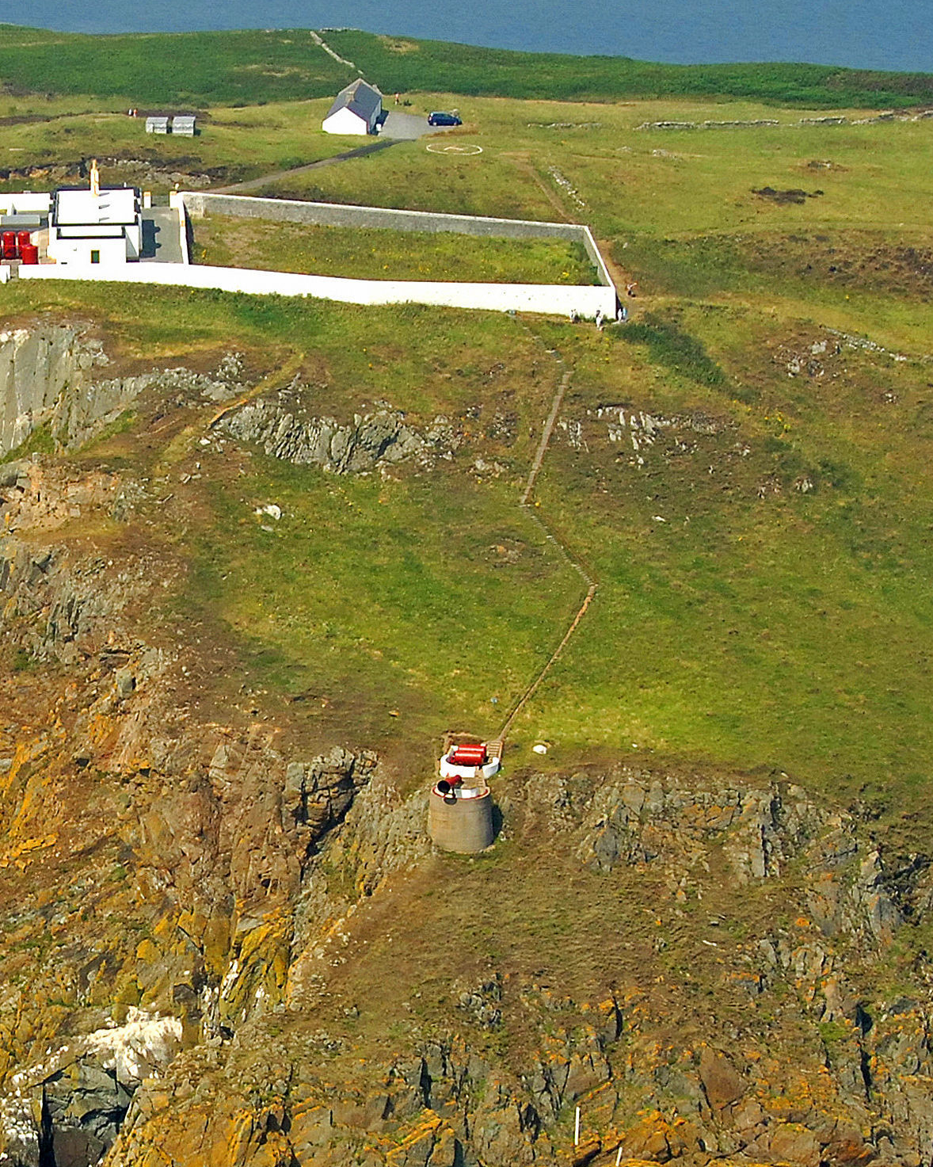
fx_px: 4523
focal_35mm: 131
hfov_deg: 11.6
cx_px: -57
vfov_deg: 14.7
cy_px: 714
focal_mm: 32
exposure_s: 1/1000
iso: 400
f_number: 8.5
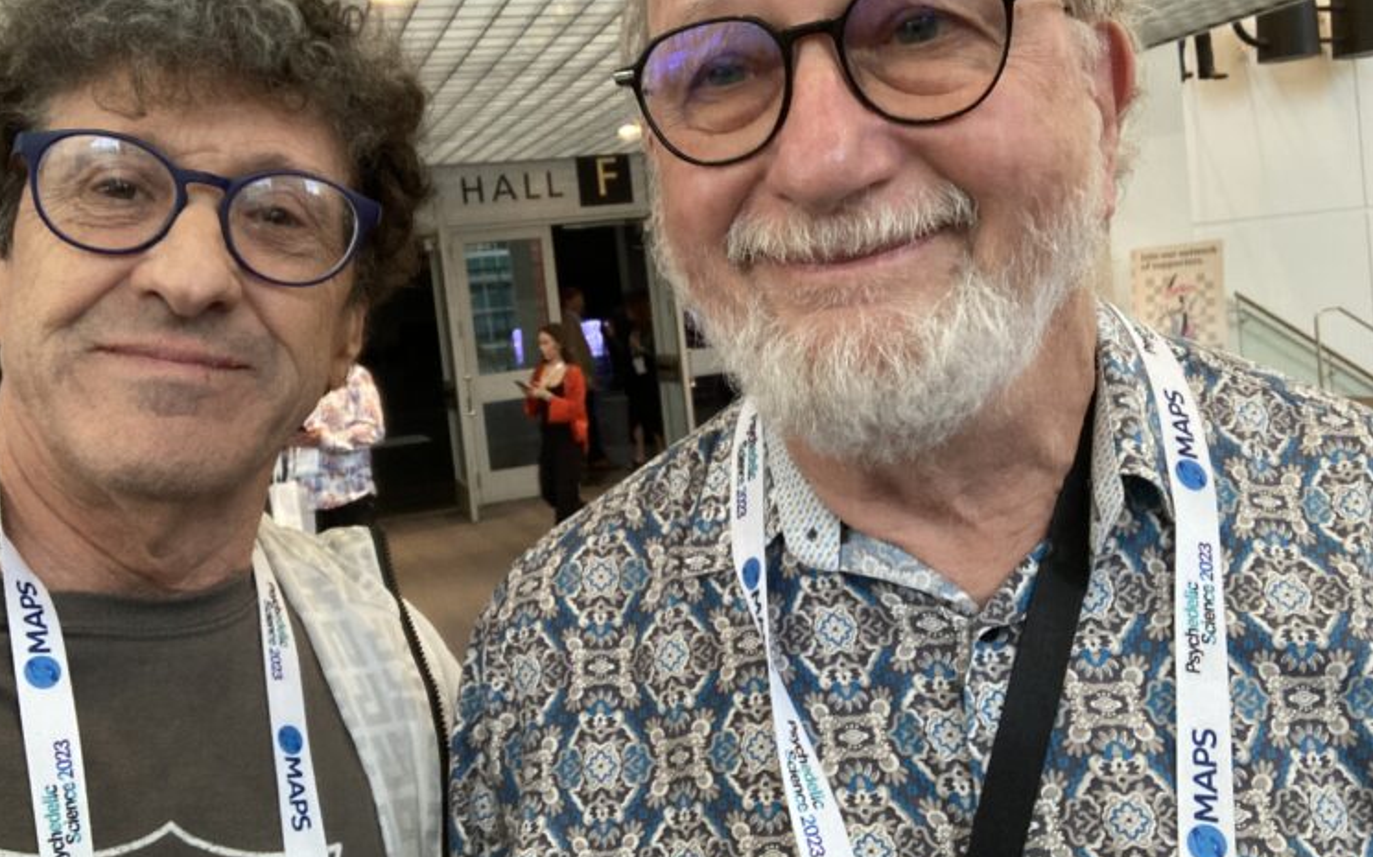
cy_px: 377
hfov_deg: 55.3
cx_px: 669
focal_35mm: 35
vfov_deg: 36.2
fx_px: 1309
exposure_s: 1/40
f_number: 2.2
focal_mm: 2.87
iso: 250
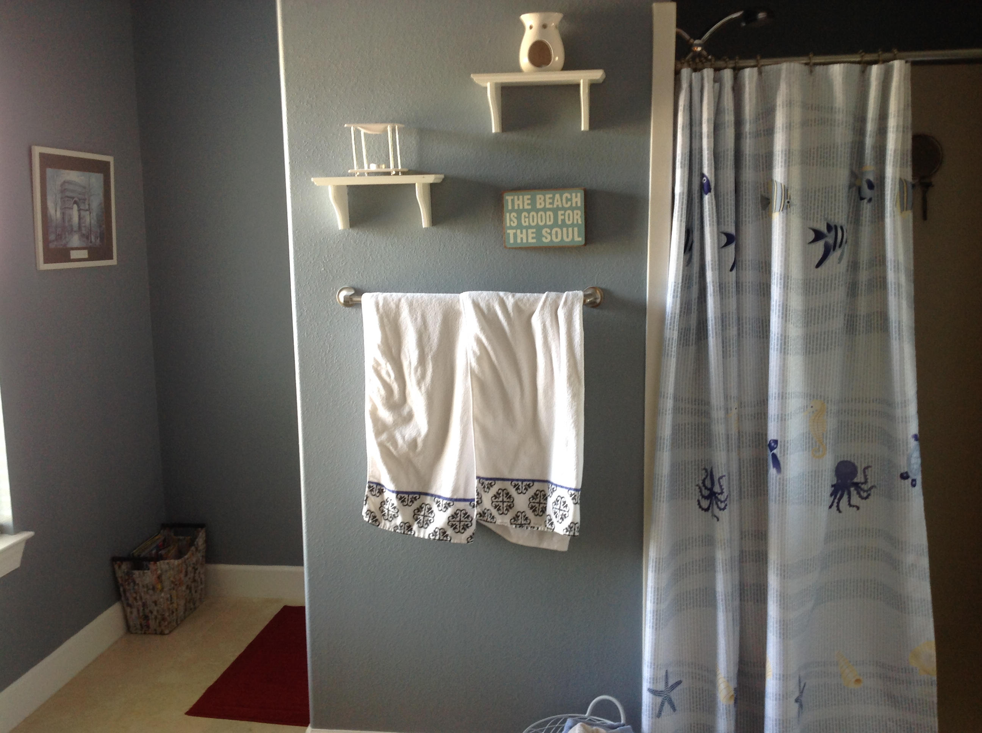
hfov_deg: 52.7
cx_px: 491
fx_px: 991
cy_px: 366
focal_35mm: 35
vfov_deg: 40.6
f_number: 2.4
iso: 80
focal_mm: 4.28
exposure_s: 1/15
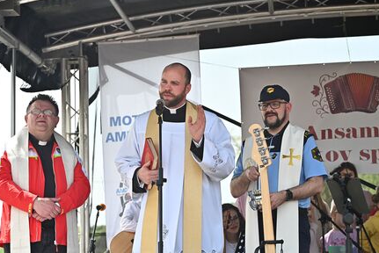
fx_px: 1011
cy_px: 125
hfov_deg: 21.2
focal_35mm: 96
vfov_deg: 14.3
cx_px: 192
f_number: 7.1
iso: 1600
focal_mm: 92
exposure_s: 1/2500
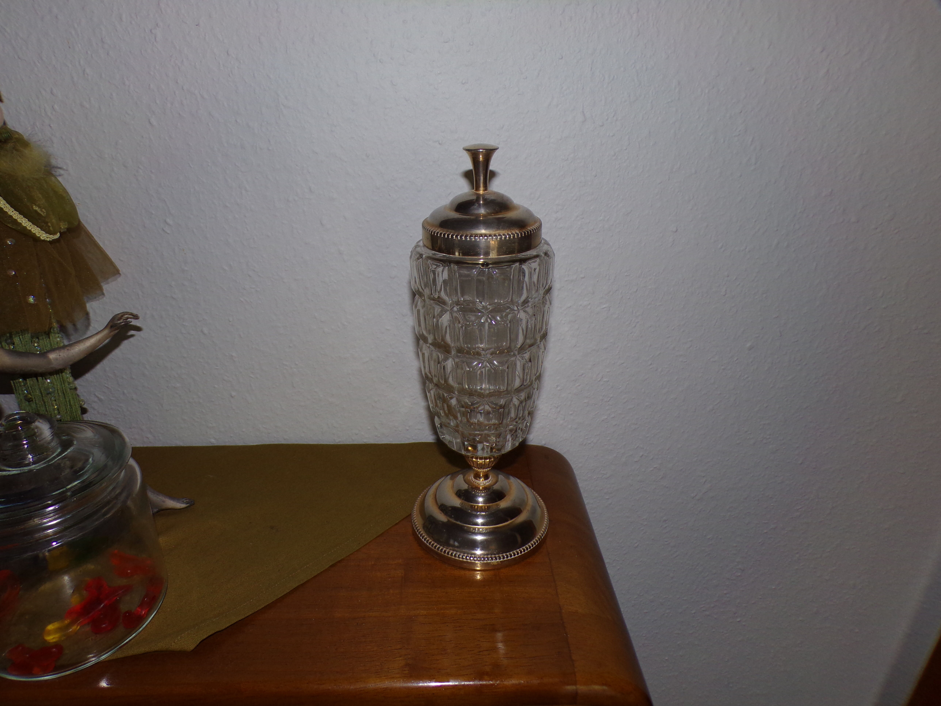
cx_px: 470
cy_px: 353
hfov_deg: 71.6
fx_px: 652
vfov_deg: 56.8
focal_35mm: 24
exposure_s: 1/34
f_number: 3
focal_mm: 4.3
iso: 80
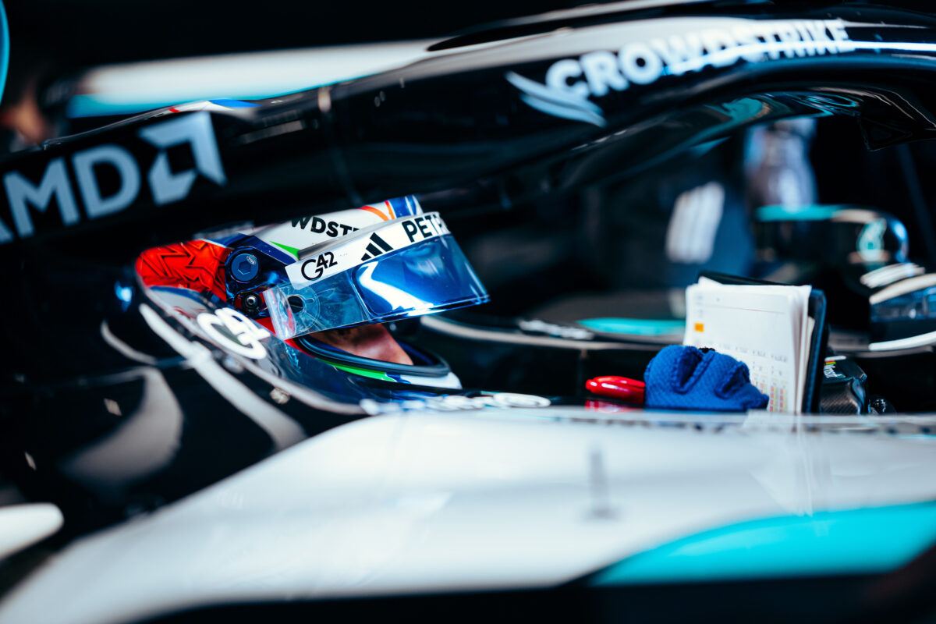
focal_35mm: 50
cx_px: 468
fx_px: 1300
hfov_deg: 39.6
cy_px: 312
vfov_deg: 27.0
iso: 250
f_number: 2
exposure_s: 1/400
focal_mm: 50
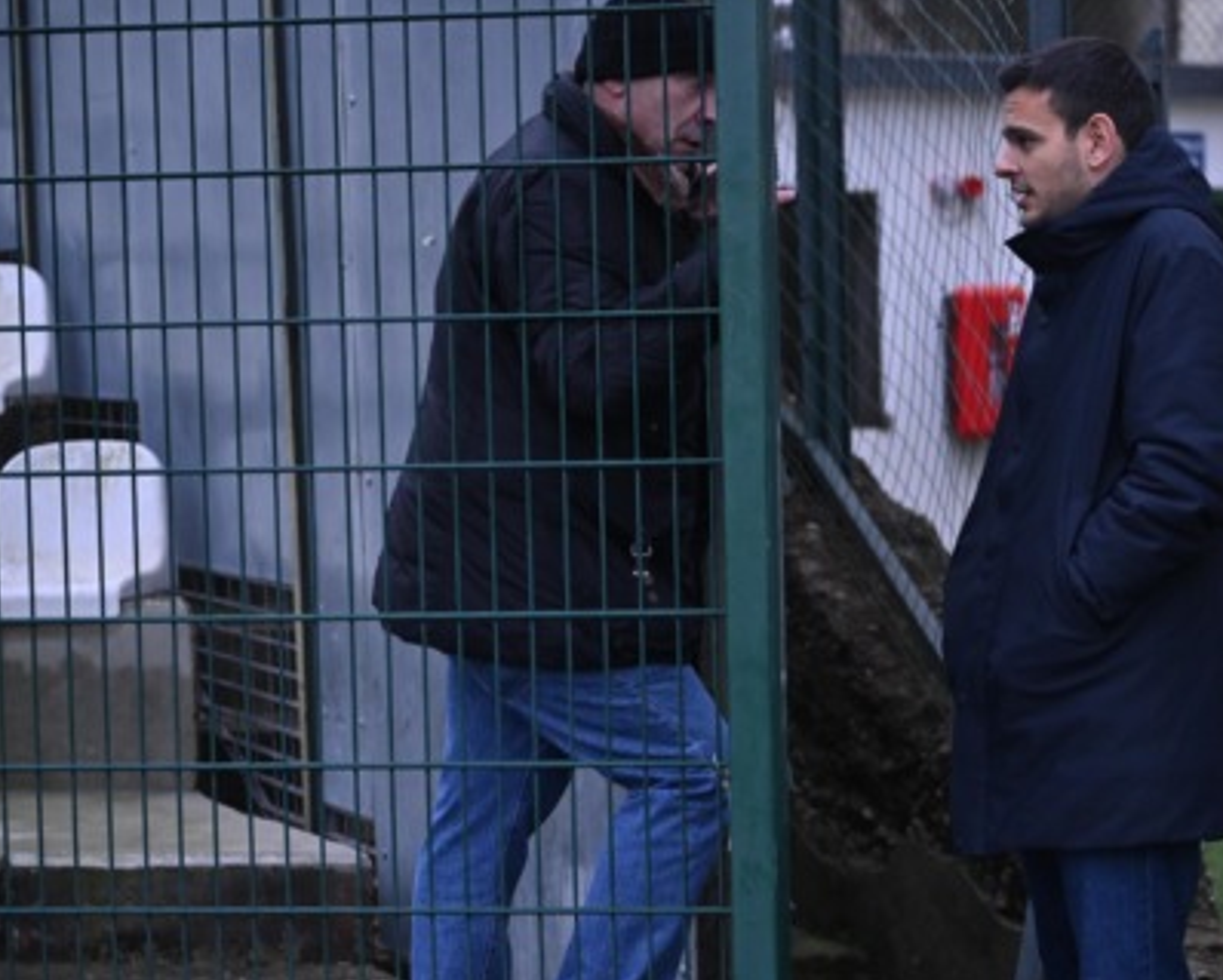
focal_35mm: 89
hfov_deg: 21.2
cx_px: 977
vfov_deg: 17.3
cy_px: 573
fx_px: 3224
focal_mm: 59
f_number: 2.8
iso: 1600
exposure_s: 1/1000
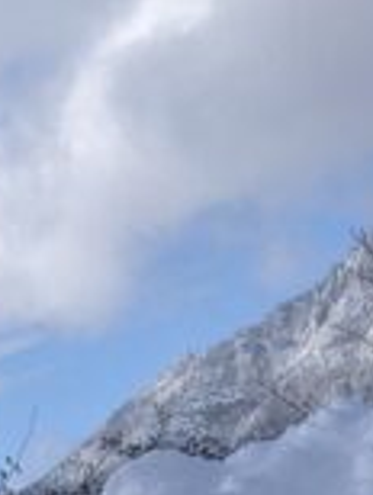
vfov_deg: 10.9
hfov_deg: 7.3
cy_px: 508
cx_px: -769
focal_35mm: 179
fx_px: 2565
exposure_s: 1/5882
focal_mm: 4.44
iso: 75
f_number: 1.8
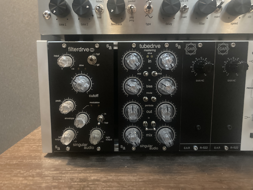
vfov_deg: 49.7
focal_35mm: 28
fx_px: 205
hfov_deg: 63.4
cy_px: 95
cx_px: 126
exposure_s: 1/17
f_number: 1.8
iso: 640
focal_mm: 3.99
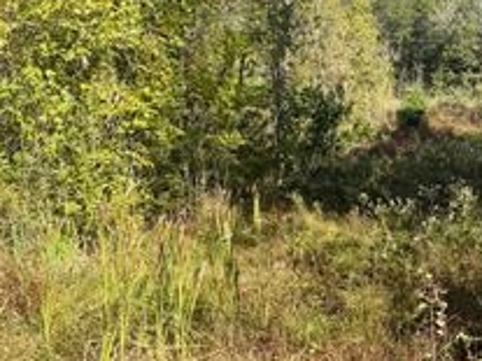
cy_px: 111
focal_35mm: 58
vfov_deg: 25.0
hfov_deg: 32.4
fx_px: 807
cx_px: 382
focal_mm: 6.76
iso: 80
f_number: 1.78
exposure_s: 1/1923
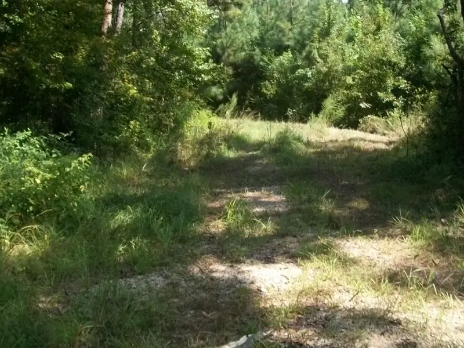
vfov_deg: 30.2
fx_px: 643
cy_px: 134
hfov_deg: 39.4
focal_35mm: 48
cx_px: 177
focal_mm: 5.7
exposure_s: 1/400
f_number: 2.9
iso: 80
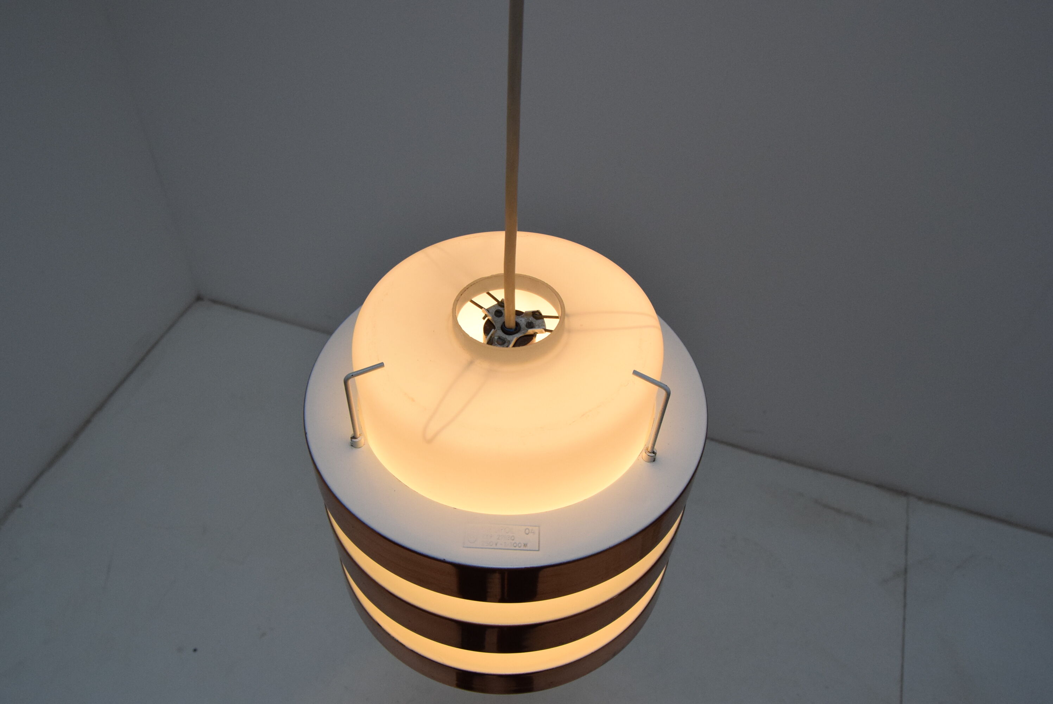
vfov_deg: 48.0
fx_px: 790
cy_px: 352
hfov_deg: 67.3
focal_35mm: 27
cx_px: 526
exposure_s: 1/200
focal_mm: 18
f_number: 7.1
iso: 1600
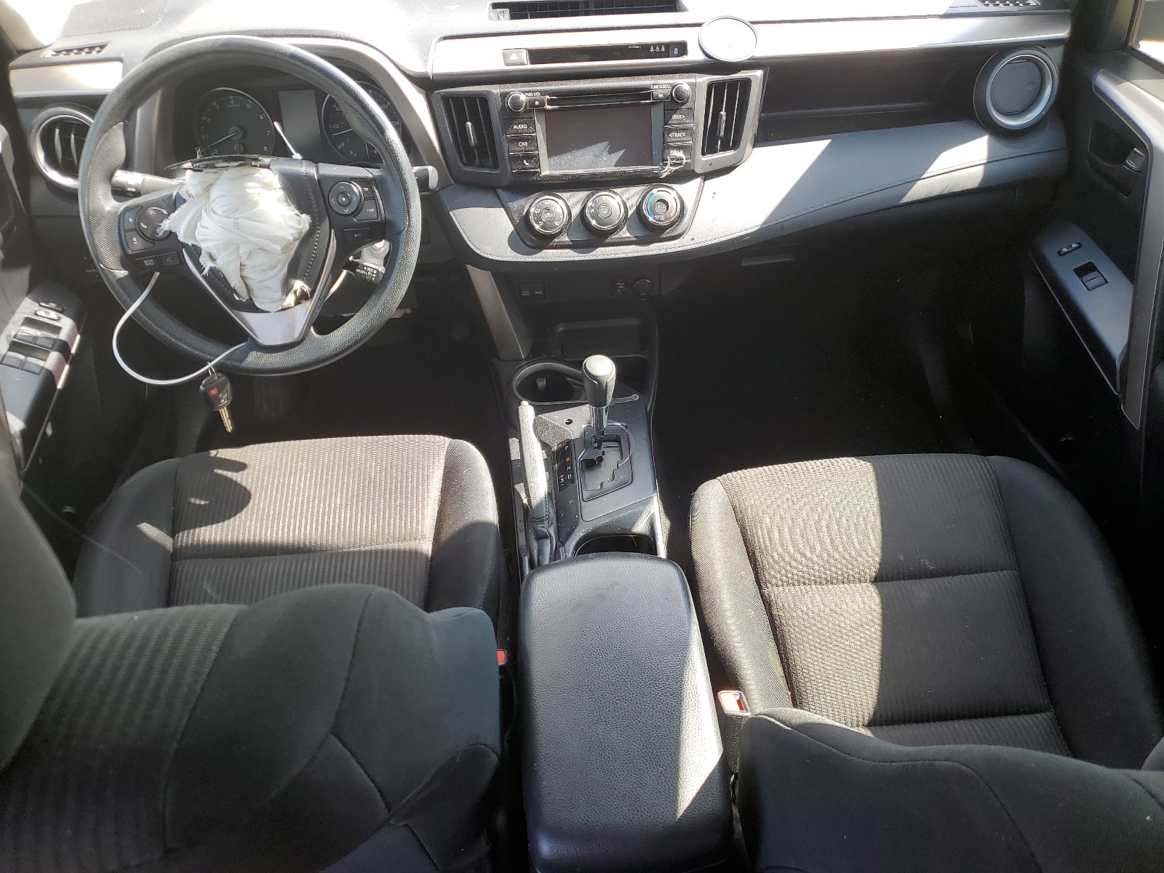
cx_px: 582
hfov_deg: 67.3
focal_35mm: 26
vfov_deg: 53.1
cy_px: 436
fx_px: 874
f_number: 1.5
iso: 50
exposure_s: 1/222
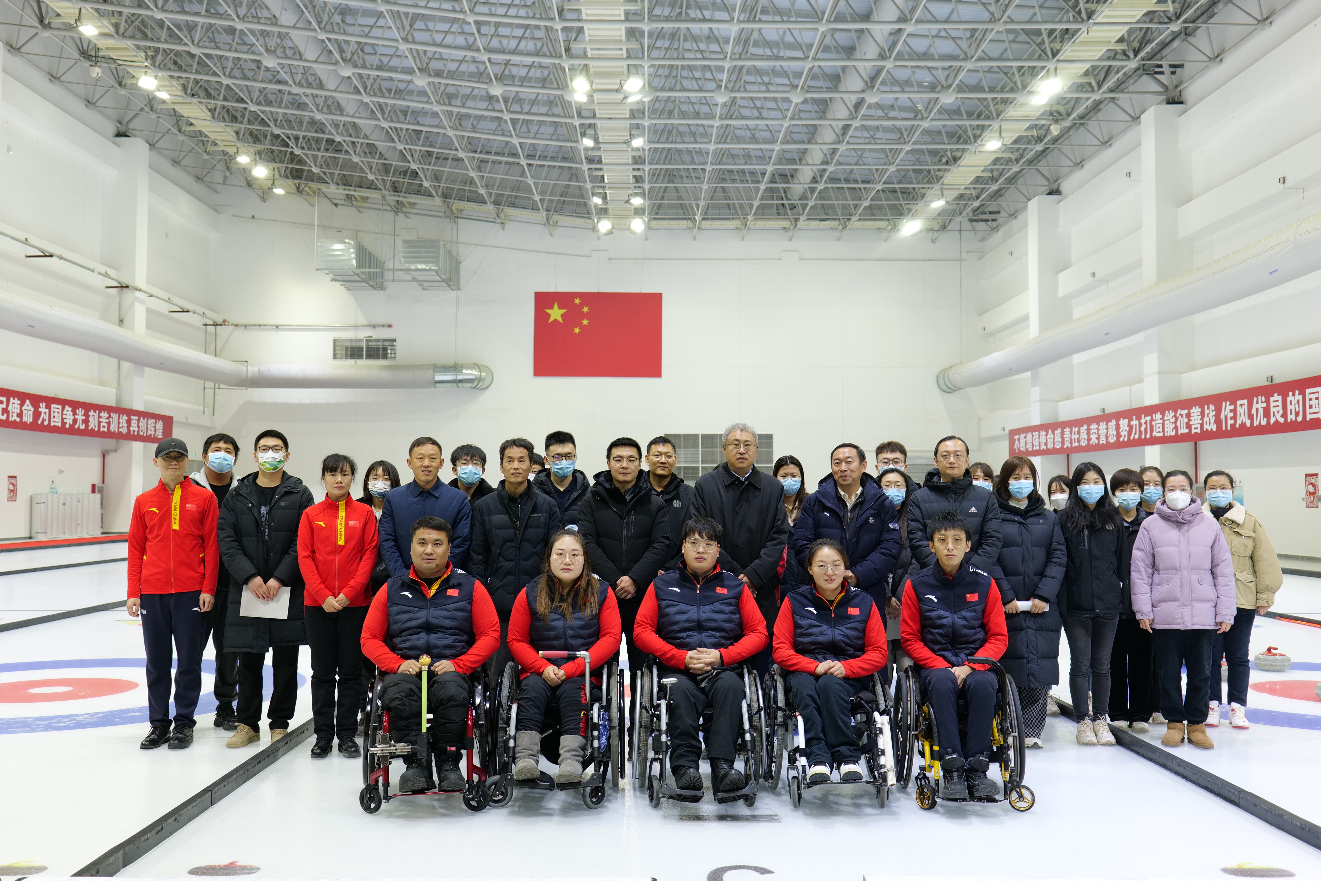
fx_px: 1284
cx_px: 660
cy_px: 440
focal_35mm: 35
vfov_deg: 37.9
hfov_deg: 54.4
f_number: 4
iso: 640
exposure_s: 1/60
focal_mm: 35
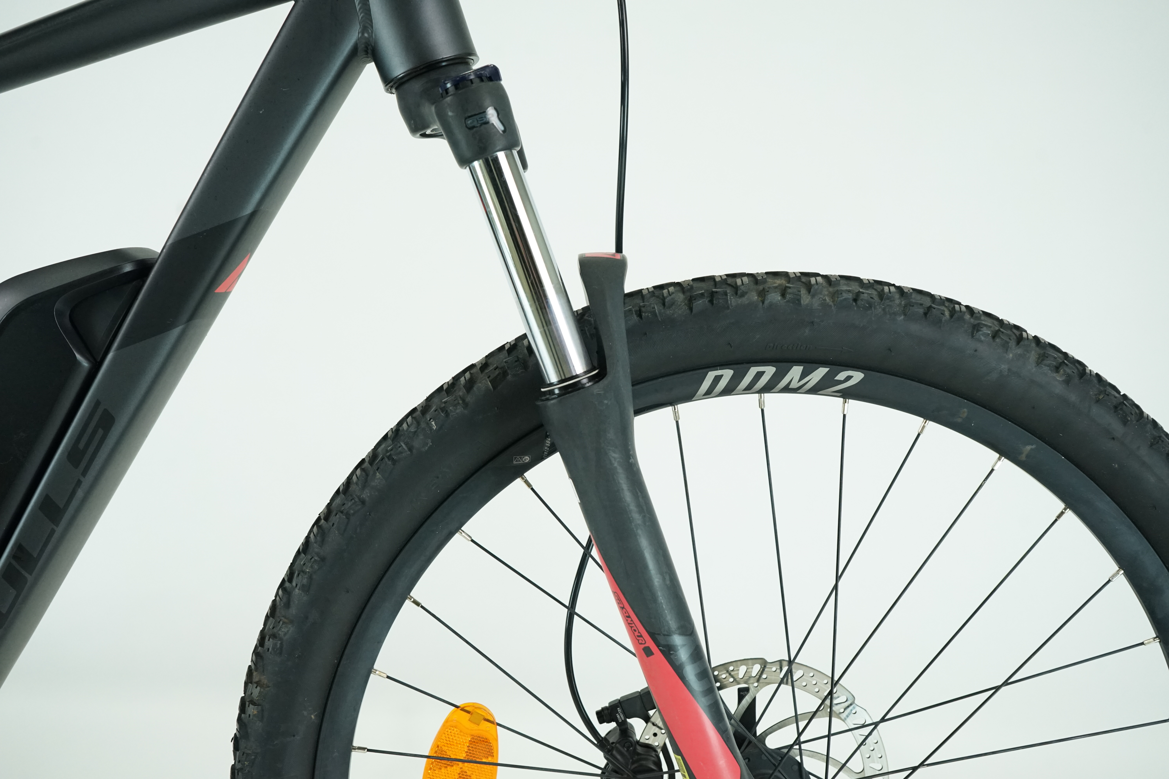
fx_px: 1071
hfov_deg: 57.2
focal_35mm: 33
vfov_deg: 40.0
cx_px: 584
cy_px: 390
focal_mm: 33
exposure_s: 1/200
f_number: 6.3
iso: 2500
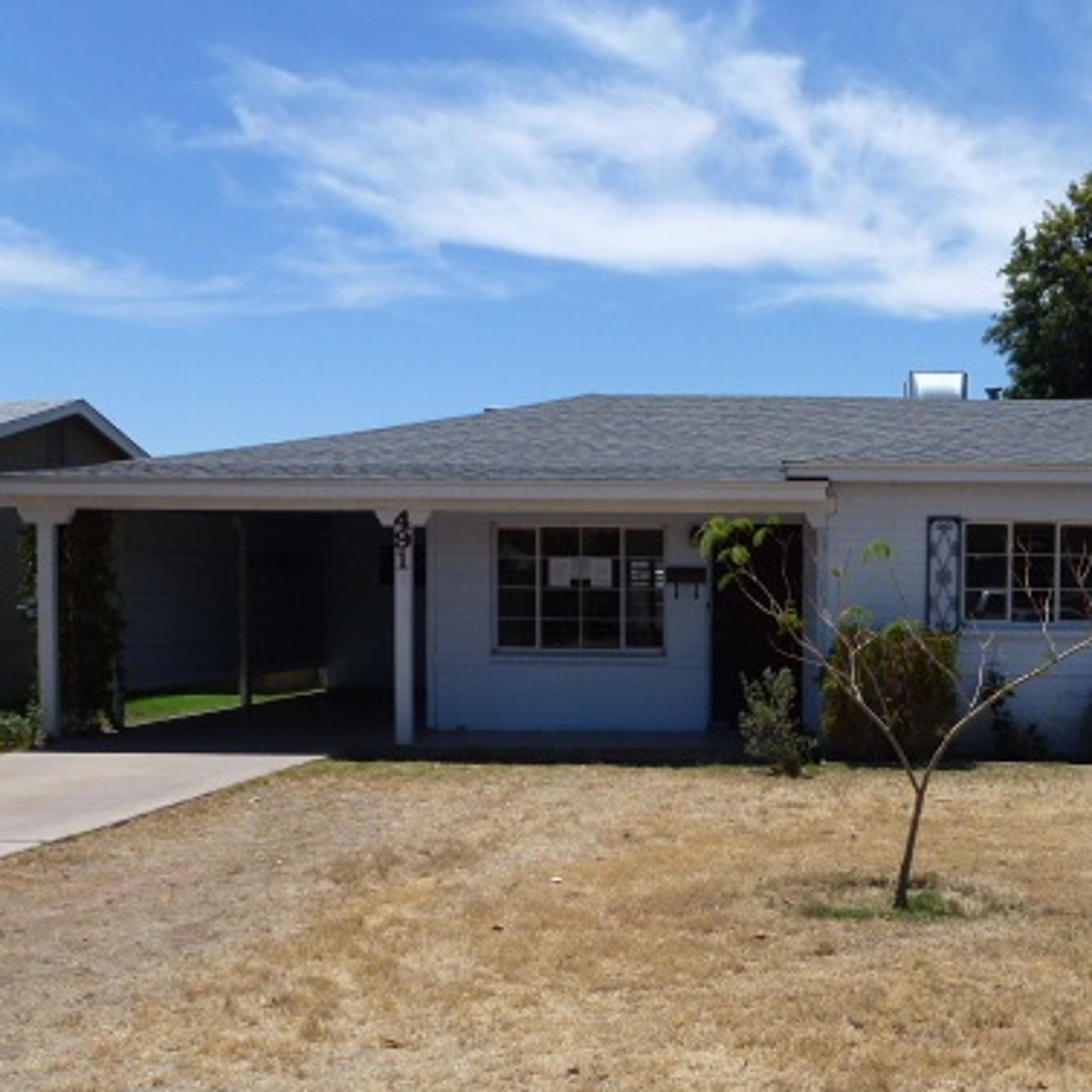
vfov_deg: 45.8
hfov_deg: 44.3
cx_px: 840
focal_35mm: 36
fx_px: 1285
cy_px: 660
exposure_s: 1/1300
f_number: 4
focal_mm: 4.3
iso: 100
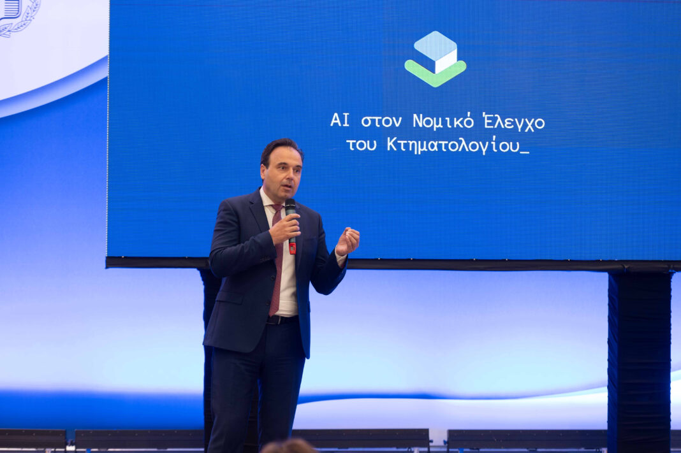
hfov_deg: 19.5
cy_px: 226
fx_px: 1985
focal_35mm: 105
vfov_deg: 13.0
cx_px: 340
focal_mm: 105
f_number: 2.8
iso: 1000
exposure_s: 1/125
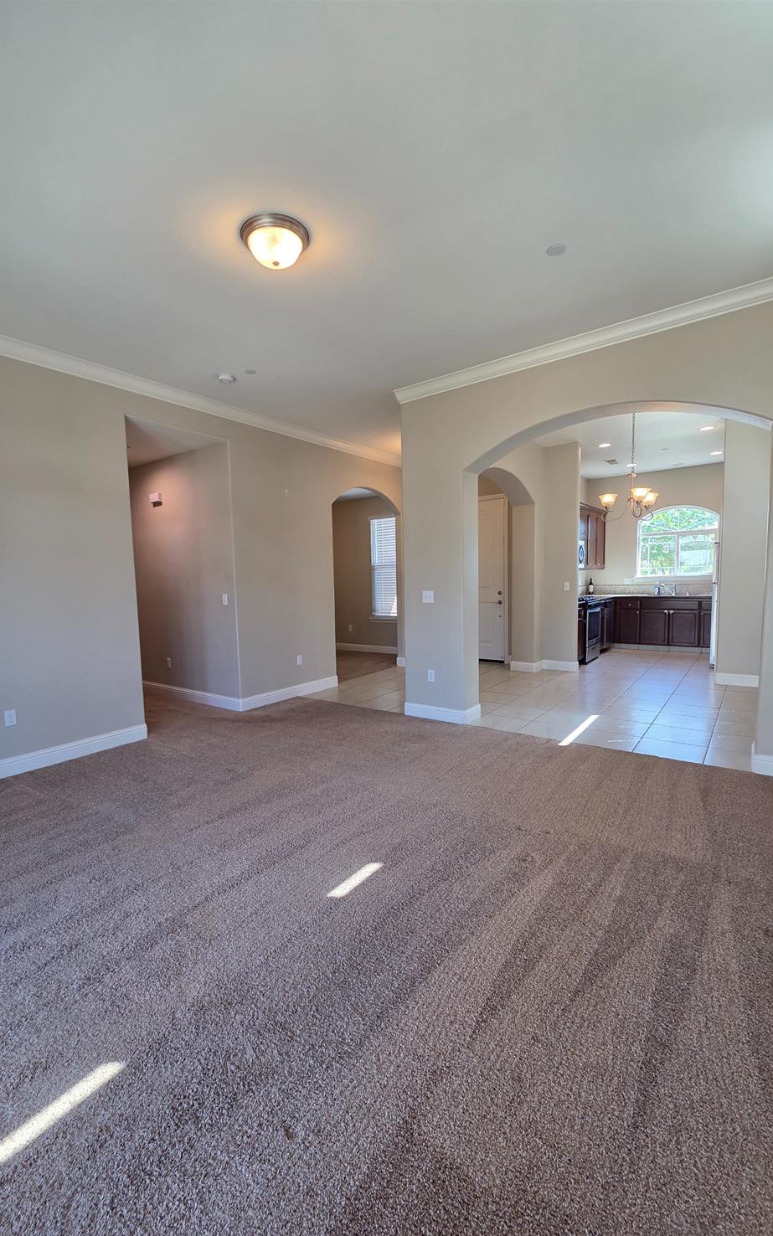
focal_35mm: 14
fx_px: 472
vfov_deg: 105.3
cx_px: 364
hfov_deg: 78.6
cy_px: 627
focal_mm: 2.2
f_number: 2.2
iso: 125
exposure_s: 1/120
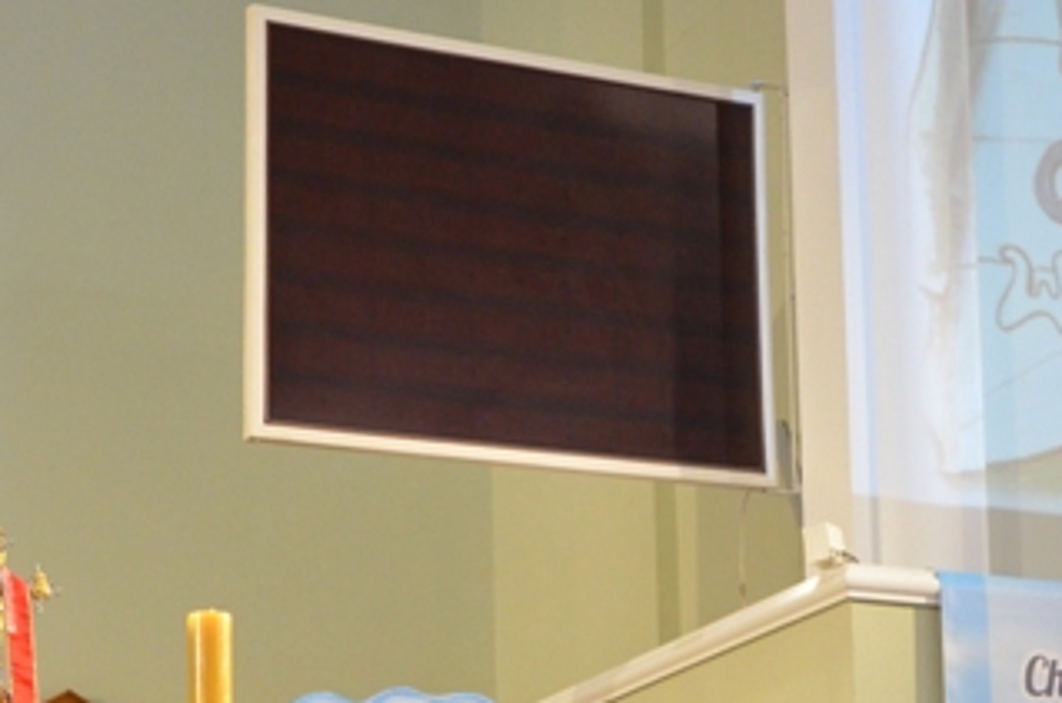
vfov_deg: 12.3
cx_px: 546
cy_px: 1023
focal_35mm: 106
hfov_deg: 19.3
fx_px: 3119
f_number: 4.5
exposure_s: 1/80
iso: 1250
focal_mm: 22
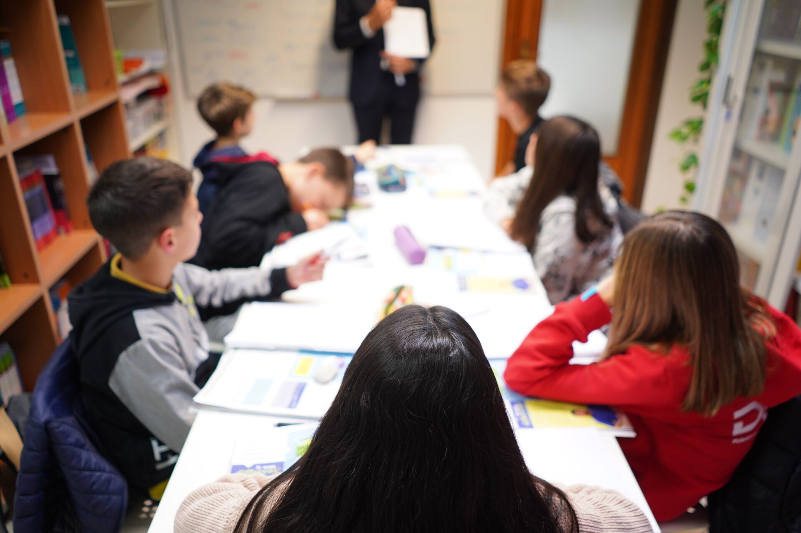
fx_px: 623
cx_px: 400
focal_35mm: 28
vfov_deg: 46.3
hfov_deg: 65.5
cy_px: 266
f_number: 2
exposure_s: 1/320
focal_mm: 28
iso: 1250
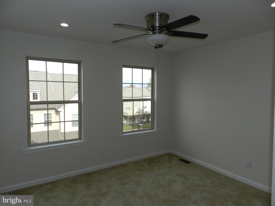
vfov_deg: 58.9
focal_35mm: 23
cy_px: 103
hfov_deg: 73.9
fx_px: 183
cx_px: 138
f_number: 3.4
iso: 160
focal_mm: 4
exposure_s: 1/320
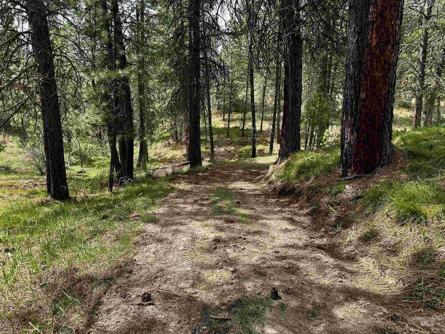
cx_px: 222
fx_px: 309
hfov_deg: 71.6
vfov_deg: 56.8
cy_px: 167
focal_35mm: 24
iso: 80
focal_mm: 6.86
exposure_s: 1/1144
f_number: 1.78
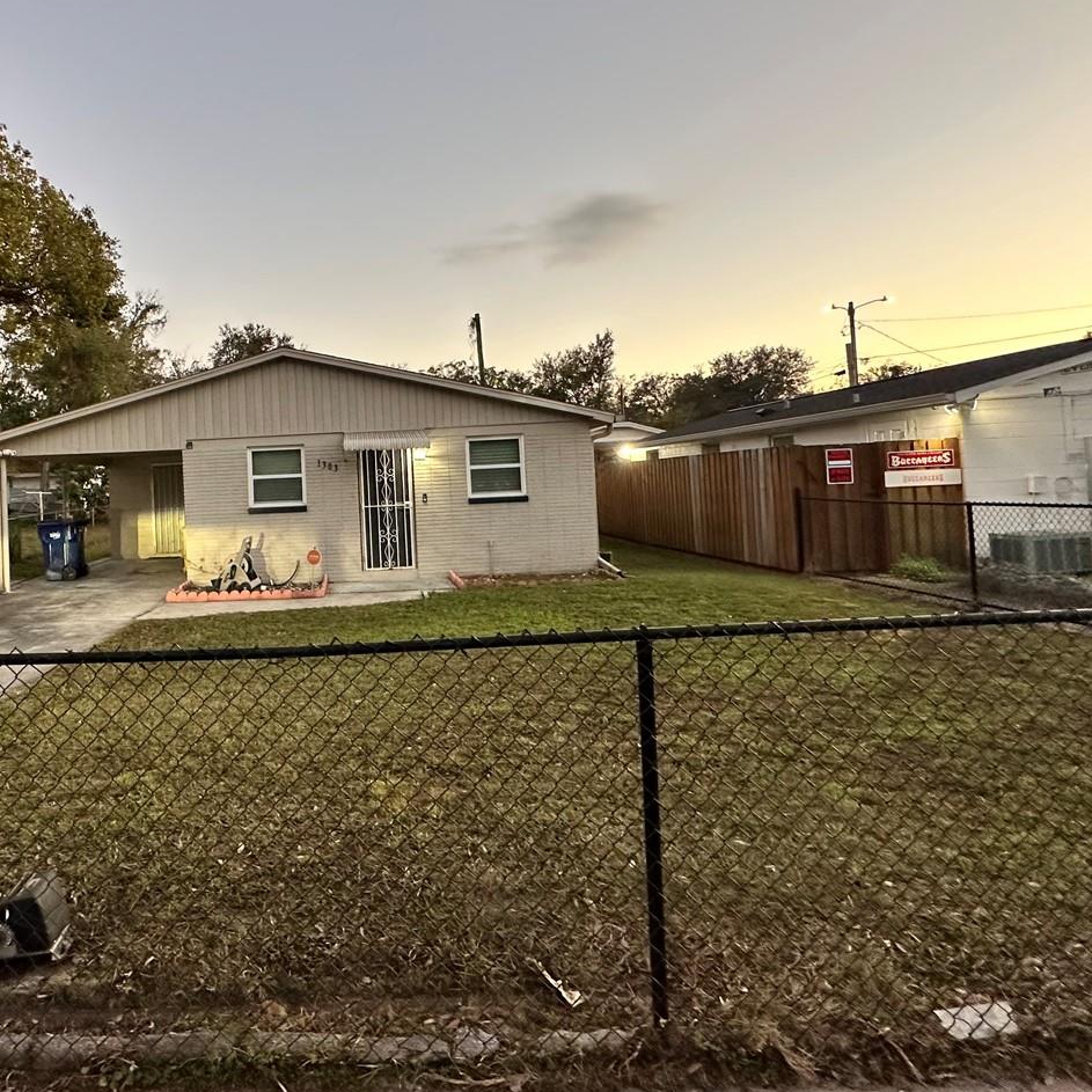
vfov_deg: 71.7
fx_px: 749
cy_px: 467
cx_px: 334
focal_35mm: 21
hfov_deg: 69.3
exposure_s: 1/120
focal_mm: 2.22
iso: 320
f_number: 2.2
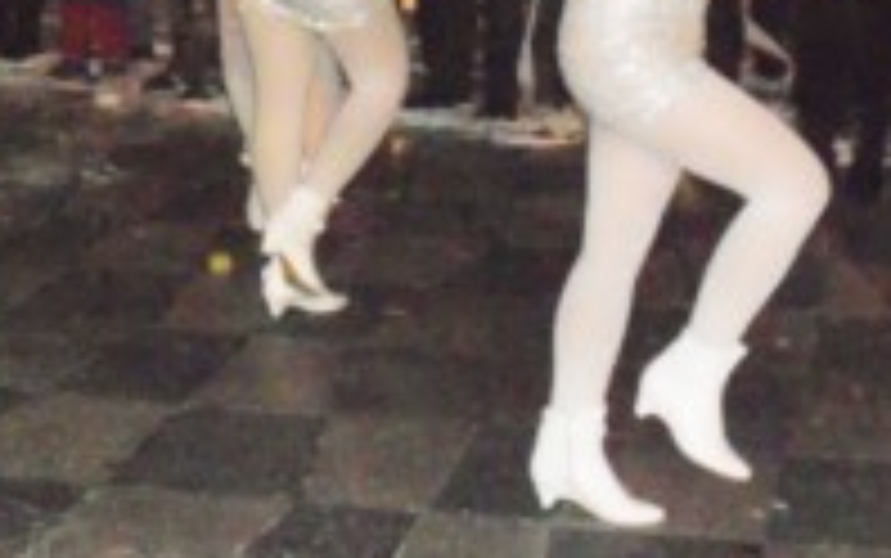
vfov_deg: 10.5
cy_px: -88
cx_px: 198
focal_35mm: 123
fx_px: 2988
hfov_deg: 16.8
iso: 1600
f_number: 4.3
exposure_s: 1/30
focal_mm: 8.2
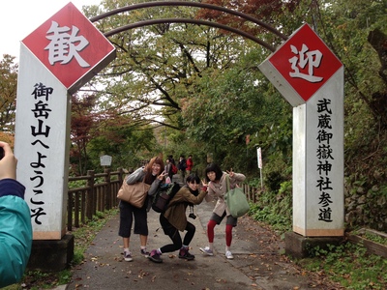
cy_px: 145
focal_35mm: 35
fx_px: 391
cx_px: 194
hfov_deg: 52.6
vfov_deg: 40.7
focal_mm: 4.28
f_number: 2.4
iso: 50
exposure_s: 1/201
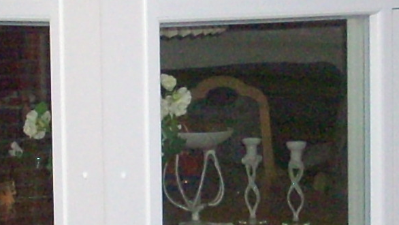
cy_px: 105
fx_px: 1863
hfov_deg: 12.2
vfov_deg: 6.9
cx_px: 165
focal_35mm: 176
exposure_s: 1/60
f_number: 2.8
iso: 400
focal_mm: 6.2
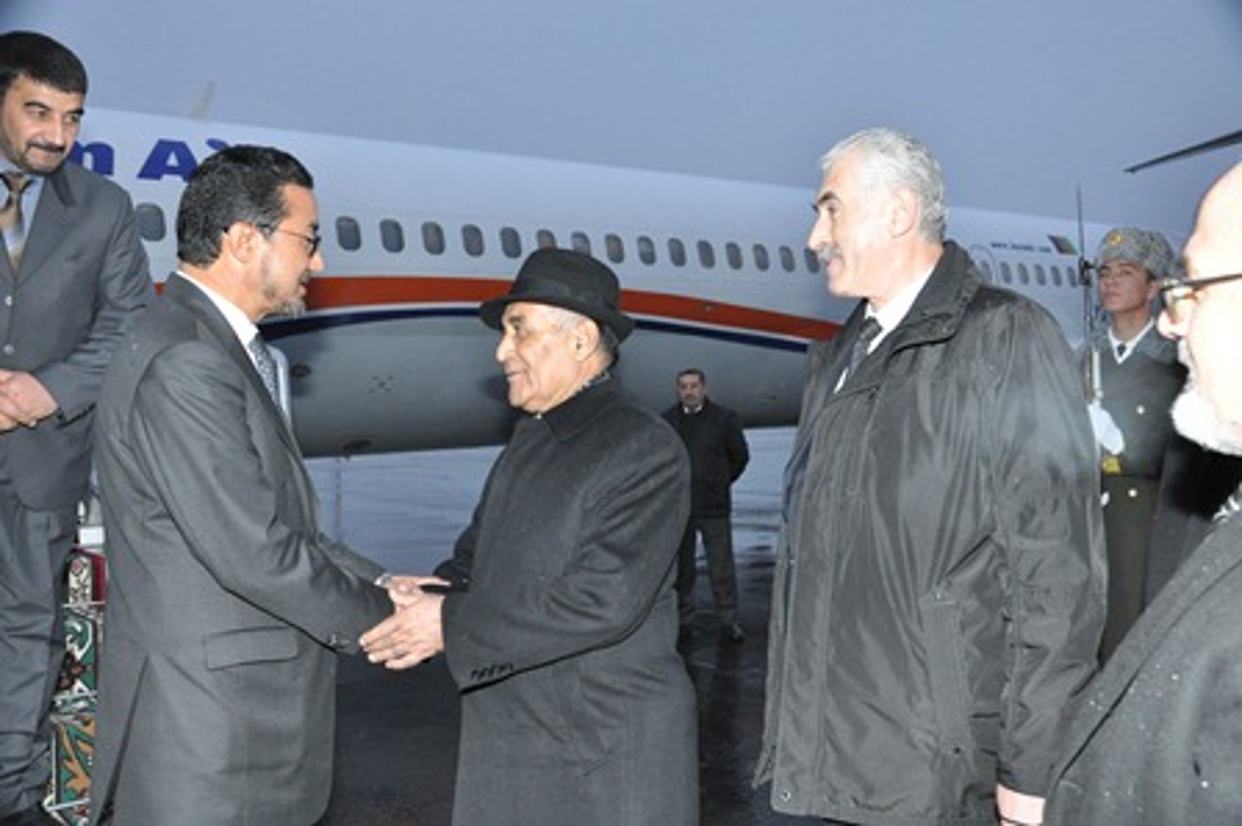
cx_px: 621
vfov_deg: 39.9
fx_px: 1138
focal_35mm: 33
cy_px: 413
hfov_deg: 57.3
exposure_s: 1/60
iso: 1600
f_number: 7.1
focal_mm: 22
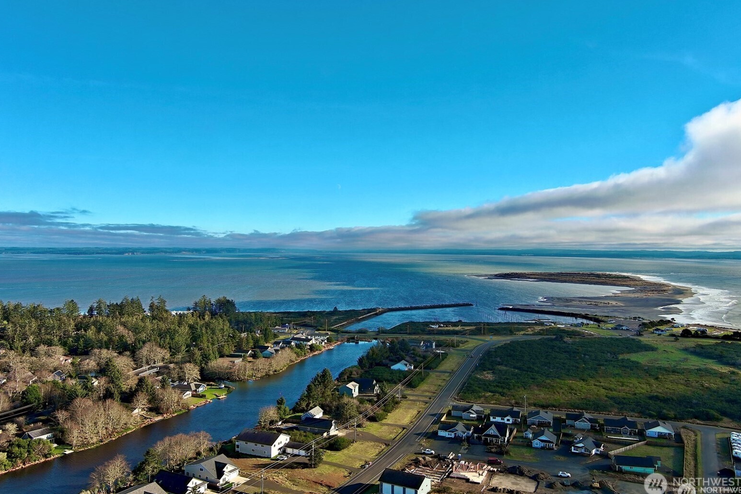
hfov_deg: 61.9
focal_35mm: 30
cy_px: 247
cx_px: 372
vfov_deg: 43.6
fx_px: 618
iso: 100
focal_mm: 10.57
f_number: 2.8
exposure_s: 1/1733
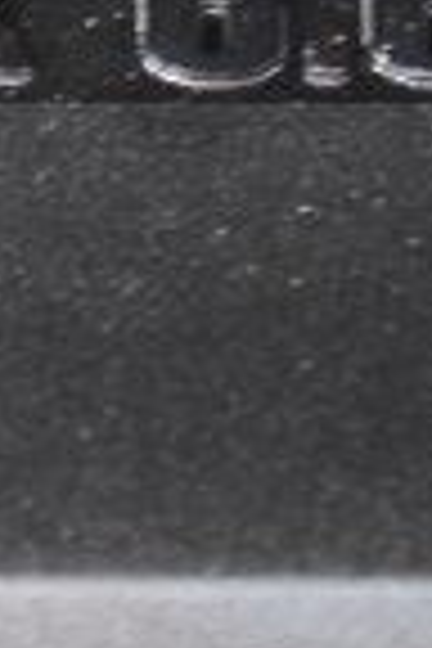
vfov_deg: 5.9
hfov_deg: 4.0
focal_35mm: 346
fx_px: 6228
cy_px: -97
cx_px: -112
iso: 1600
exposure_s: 1/10
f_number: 2.8
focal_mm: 52
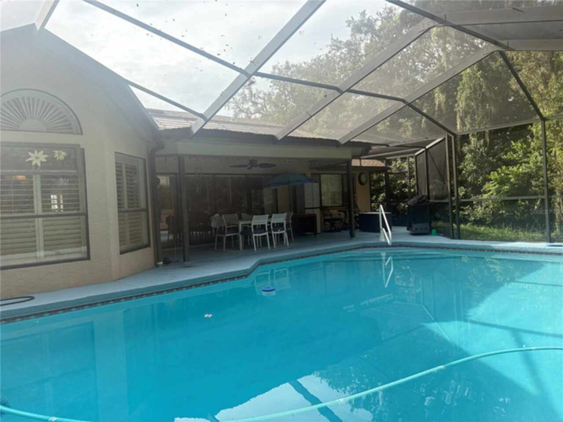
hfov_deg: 67.3
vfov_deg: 53.1
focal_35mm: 26
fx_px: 423
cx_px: 282
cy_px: 211
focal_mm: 5.96
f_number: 1.6
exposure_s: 1/1287
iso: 64
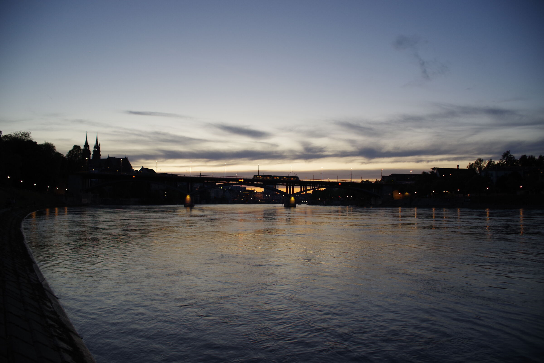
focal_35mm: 28
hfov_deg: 65.5
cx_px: 272
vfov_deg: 46.4
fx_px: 423
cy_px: 182
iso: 400
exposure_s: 1/40
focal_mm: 28
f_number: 3.5
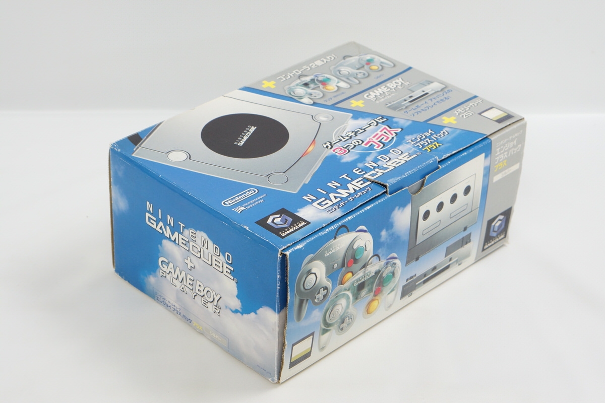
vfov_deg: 18.2
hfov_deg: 27.0
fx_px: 1260
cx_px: 302
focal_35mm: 75
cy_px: 202
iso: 640
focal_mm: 50
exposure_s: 1/80
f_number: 6.3
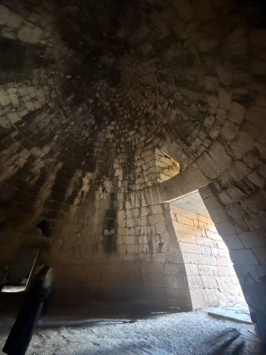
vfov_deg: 102.1
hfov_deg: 85.7
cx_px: 133
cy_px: 178
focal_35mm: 14
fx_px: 143
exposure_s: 1/30
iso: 2500
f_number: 2.2
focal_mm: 2.22
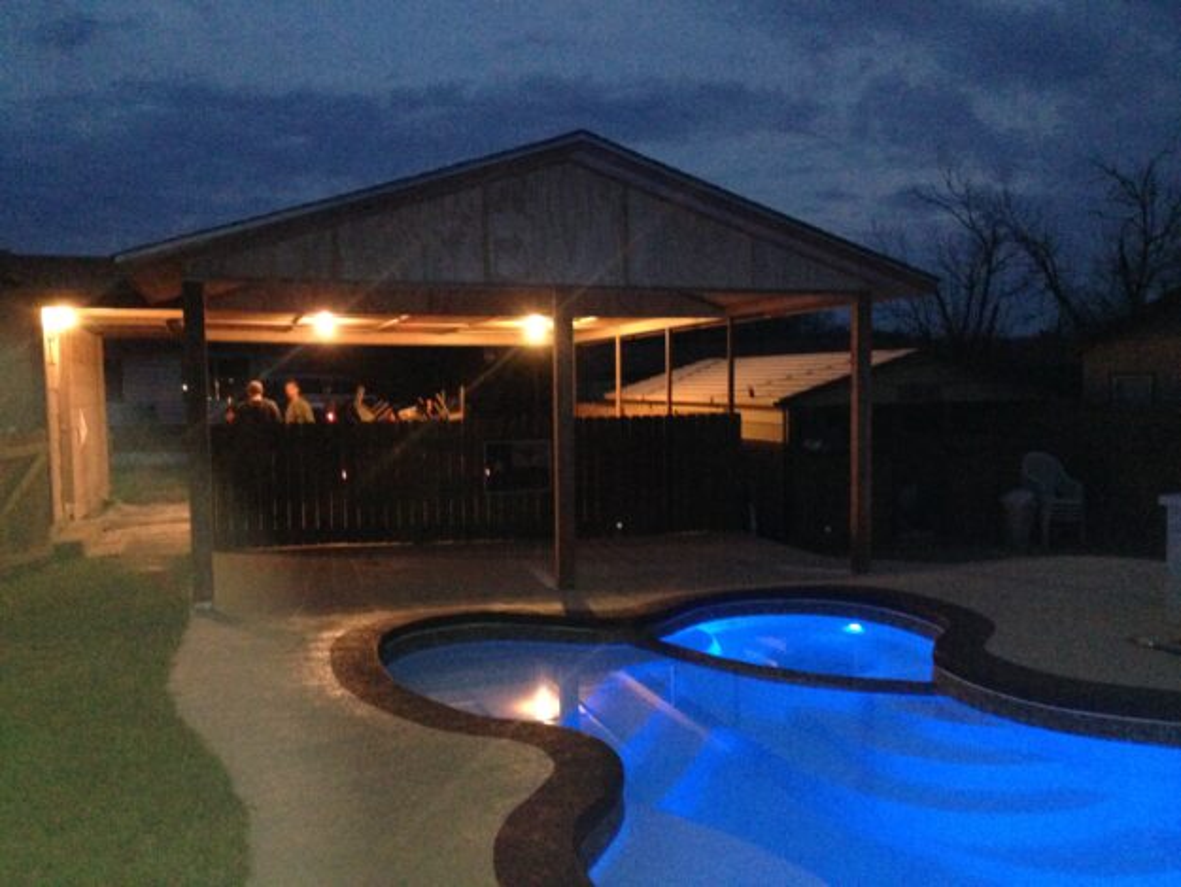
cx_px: 590
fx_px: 1126
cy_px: 444
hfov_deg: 55.3
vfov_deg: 43.0
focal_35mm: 33
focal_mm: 4.12
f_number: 2.4
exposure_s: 1/16
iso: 800
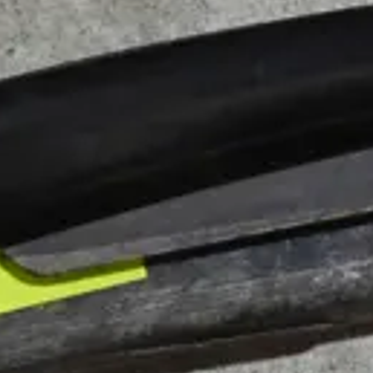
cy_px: 198
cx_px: 726
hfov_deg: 4.9
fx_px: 4267
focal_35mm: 350
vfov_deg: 5.0
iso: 500
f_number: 5.3
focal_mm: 25
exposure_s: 1/60
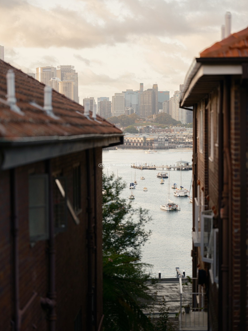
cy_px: 166
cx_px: 124
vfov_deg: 22.3
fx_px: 841
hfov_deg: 16.8
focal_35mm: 88
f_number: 2
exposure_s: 1/200
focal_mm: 110
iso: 640
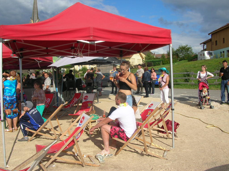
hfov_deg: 52.6
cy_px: 86
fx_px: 232
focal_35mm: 35
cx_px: 114
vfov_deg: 40.7
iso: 50
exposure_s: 1/392
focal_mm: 5.8
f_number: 5.6
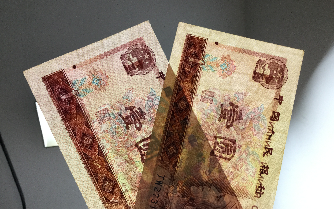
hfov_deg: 58.1
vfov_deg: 38.2
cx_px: 167
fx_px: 300
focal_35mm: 33
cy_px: 121
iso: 80
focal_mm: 3.3
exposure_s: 1/33
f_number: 2.4
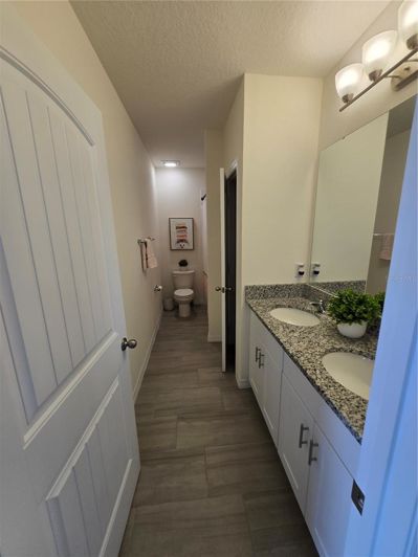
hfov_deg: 89.9
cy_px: 278
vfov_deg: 106.2
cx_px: 209
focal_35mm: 13
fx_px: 209
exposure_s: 1/60
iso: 40
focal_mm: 1.7
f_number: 2.2
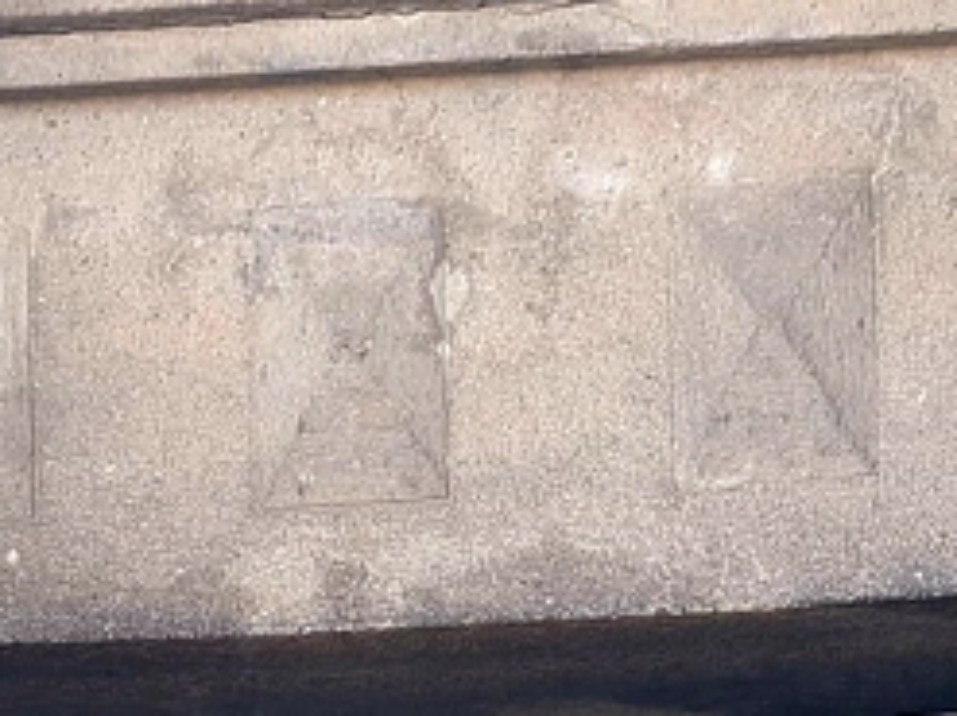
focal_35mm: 149
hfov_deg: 13.3
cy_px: 1490
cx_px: 542
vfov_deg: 9.3
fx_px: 4117
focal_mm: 5.54
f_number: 1.8
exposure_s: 1/100
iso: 64
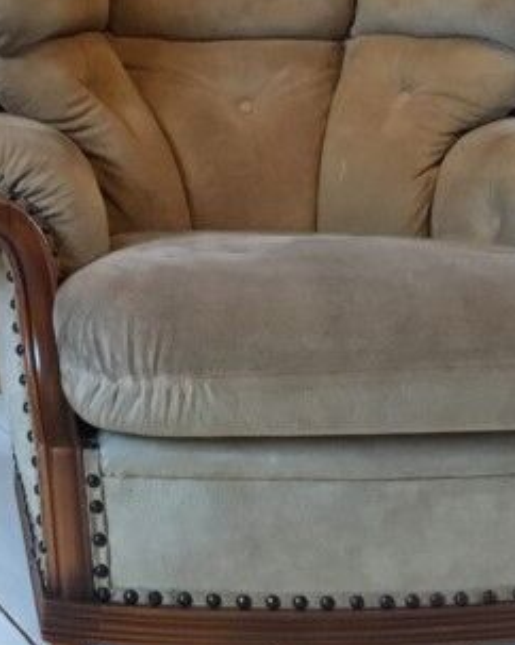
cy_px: 121
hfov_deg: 18.9
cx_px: 92
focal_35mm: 80
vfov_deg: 23.5
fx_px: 1526
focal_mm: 3.3
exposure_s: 1/17
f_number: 2.4
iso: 400
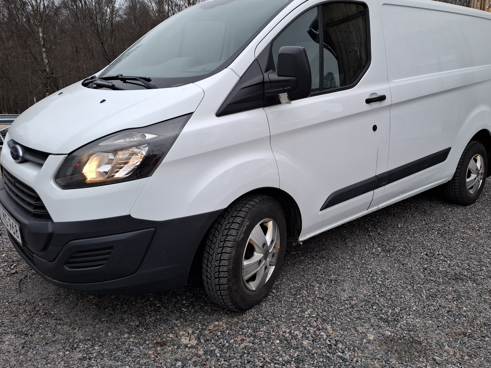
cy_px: 139
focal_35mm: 29
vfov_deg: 47.8
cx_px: 273
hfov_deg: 61.5
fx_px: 411
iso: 80
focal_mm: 5.54
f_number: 1.8
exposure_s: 1/100
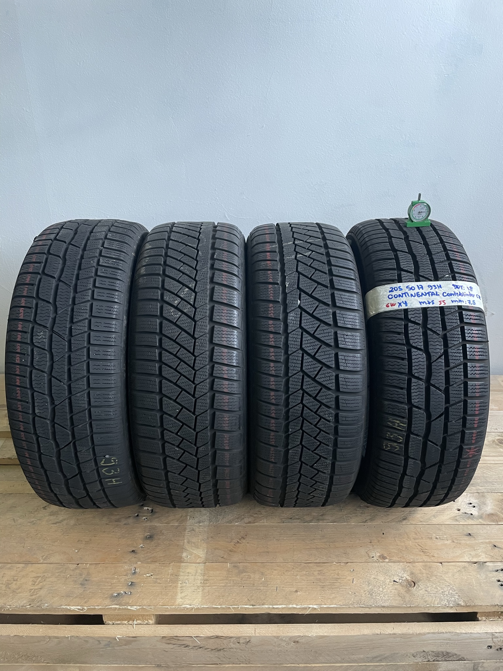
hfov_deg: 53.1
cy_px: 336
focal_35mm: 26
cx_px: 252
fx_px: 504
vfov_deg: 67.3
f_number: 1.6
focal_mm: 4.2
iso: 200
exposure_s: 1/50
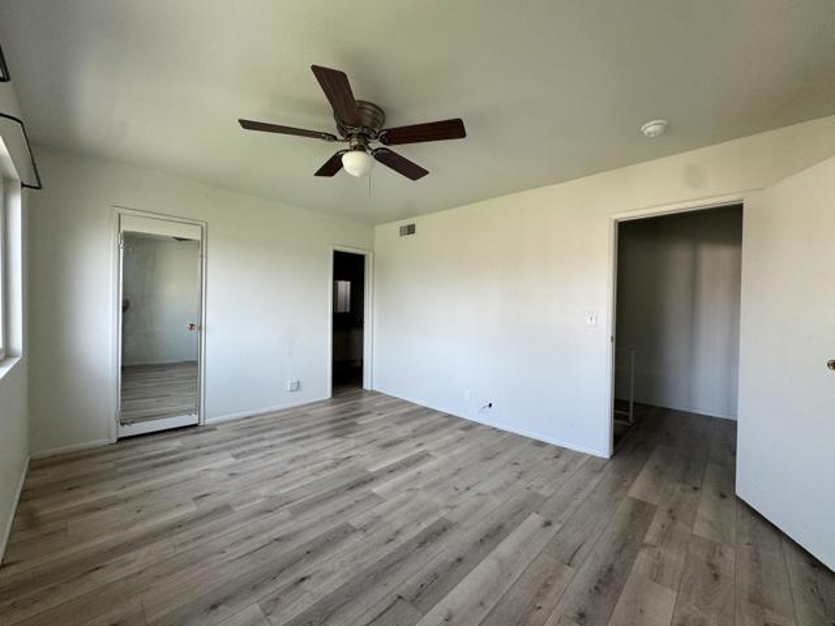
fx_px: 338
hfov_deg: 102.1
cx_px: 418
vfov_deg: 85.7
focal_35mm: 14
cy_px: 313
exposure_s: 1/99
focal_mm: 2.22
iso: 100
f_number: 2.2
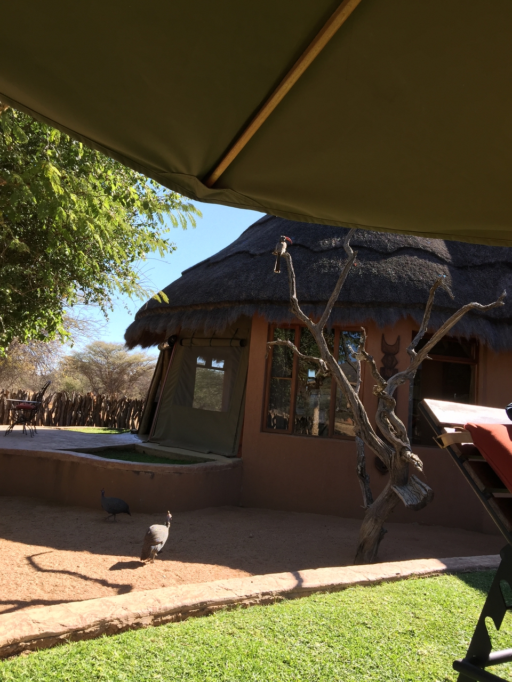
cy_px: 341
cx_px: 256
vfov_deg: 61.7
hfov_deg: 48.2
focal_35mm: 29
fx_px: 572
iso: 32
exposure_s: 1/507
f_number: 2.2
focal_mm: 4.15
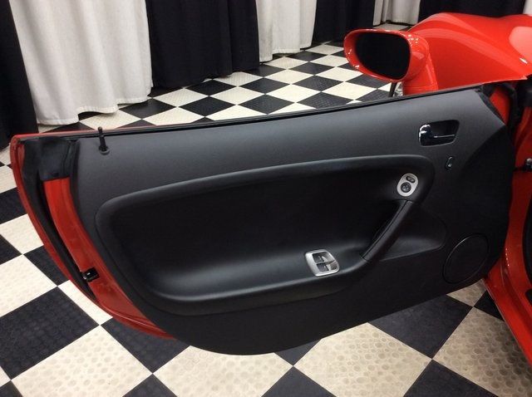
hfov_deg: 56.9
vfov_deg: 44.1
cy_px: 198
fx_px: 491
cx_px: 266
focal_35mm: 32
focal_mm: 3.3
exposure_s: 1/24
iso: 80
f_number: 2.4
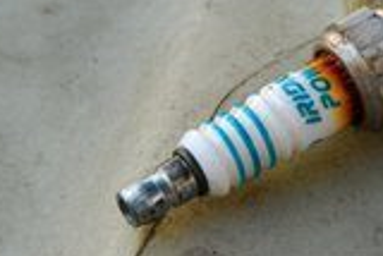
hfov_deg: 7.8
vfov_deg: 5.3
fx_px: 2790
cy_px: 69
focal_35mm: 262
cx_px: 328
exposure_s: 1/200
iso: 500
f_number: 9
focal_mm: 70
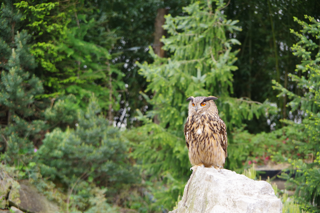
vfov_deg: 6.8
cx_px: 160
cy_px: 106
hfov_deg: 10.2
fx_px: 1795
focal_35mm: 202
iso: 200
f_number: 5.6
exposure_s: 1/80
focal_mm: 135
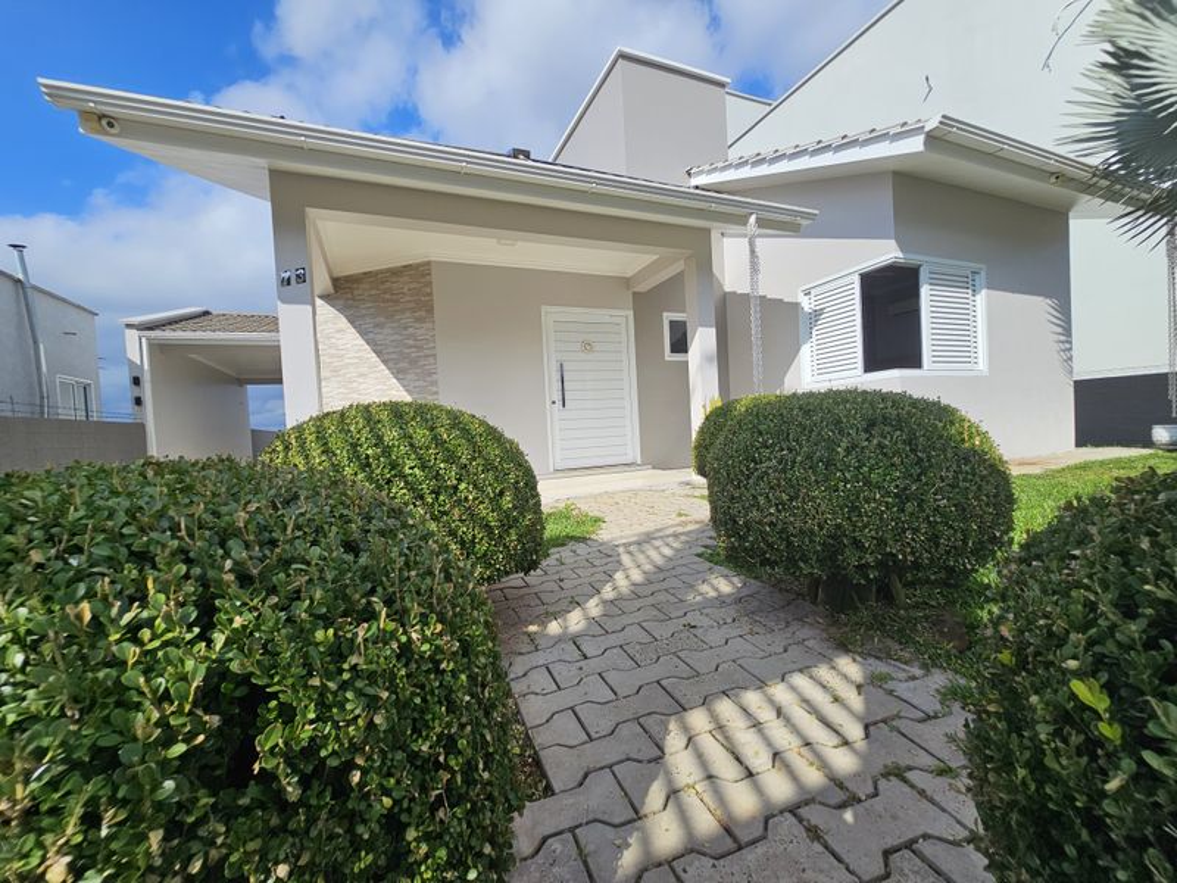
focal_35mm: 13
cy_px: 442
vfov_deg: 89.9
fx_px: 442
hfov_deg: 106.2
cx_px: 588
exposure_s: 1/2600
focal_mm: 2.2
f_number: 2.2
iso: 50
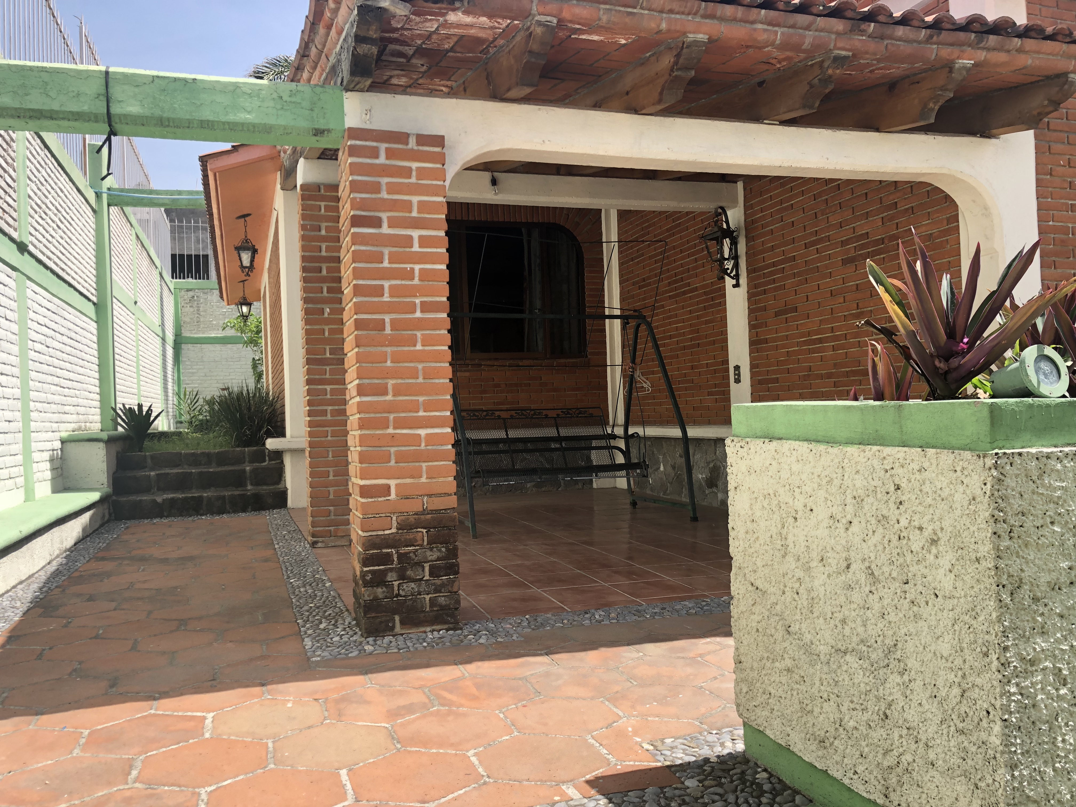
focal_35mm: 28
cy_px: 404
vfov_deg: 49.7
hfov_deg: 63.4
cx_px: 538
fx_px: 870
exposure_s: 1/428
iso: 20
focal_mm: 4
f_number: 1.8
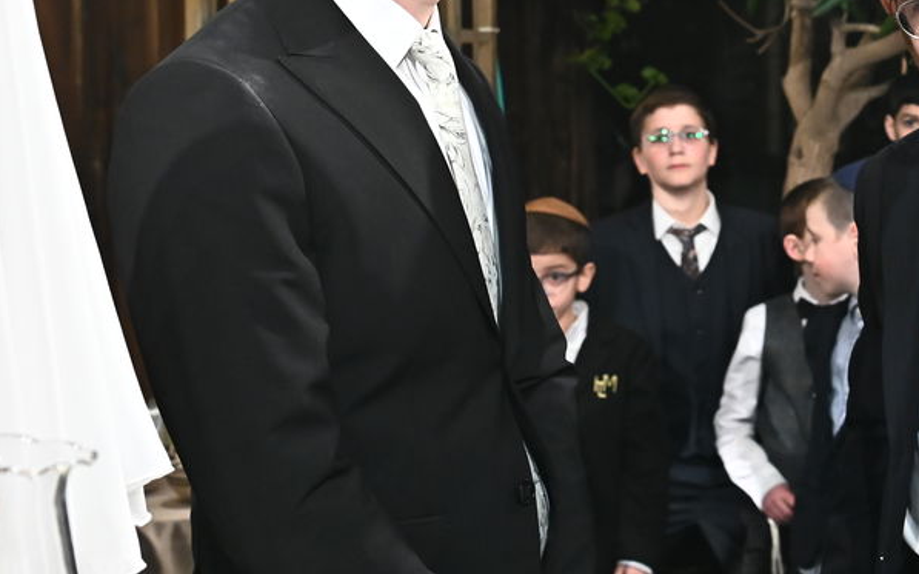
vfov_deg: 15.1
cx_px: 950
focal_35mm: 86
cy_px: 85
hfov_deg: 23.0
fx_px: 2154
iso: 3200
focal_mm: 36
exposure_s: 1/200
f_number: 5
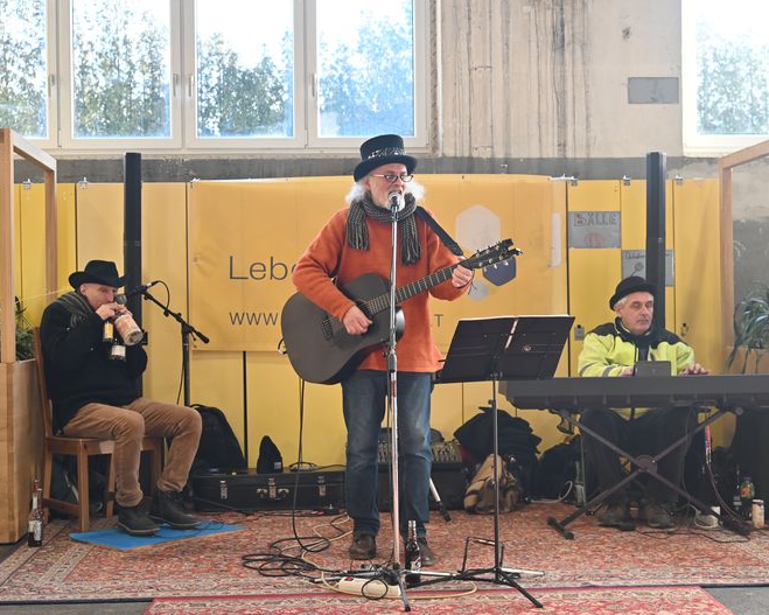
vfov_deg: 26.7
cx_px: 378
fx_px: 1297
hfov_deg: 33.0
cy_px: 308
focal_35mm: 57
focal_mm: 50
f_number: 6.3
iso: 500
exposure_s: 1/50
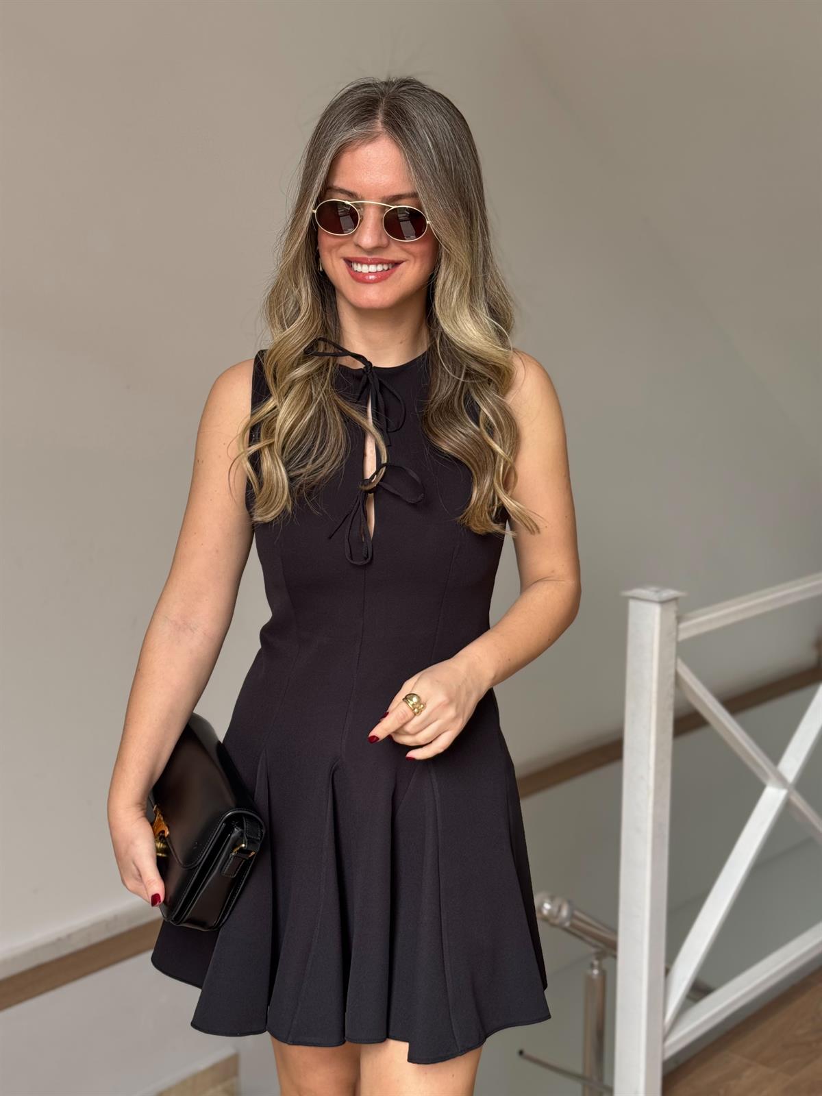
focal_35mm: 48
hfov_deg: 30.3
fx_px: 1520
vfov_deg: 39.7
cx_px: 411
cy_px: 548
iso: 64
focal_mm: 6.76
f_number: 1.78
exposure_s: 1/121
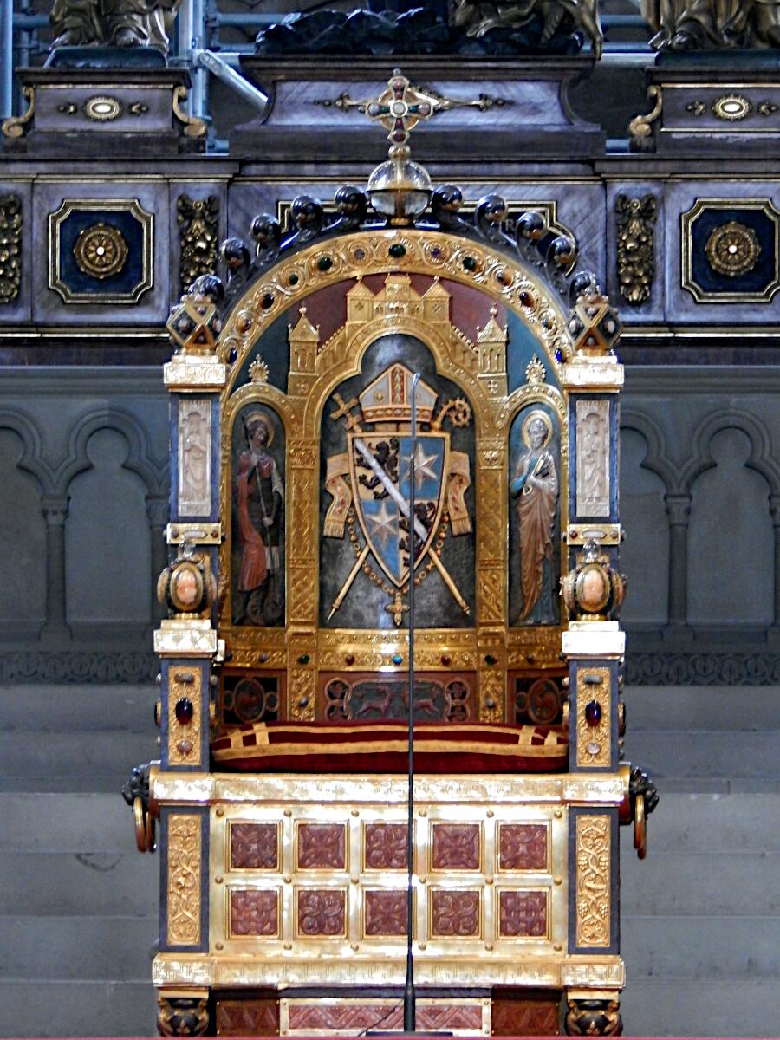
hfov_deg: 5.3
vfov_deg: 7.0
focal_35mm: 282
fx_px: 8472
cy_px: 520
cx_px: 390
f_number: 5.7
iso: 800
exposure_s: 1/5
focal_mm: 50.1
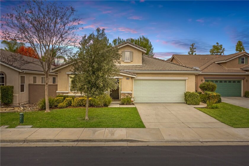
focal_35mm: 28
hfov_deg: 65.5
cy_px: 83
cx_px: 124
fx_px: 194
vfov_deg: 46.4
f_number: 5
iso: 100
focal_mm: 10.26
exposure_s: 1/200
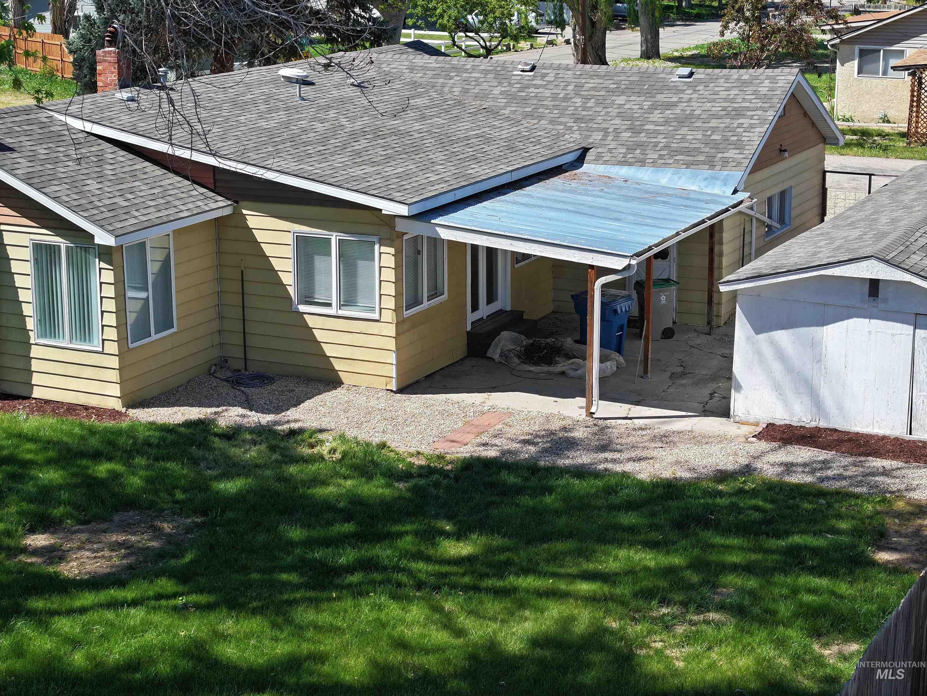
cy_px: 348
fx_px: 1875
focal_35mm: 70
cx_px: 464
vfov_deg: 21.0
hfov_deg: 27.8
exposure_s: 1/800
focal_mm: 19.35
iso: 130
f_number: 2.8
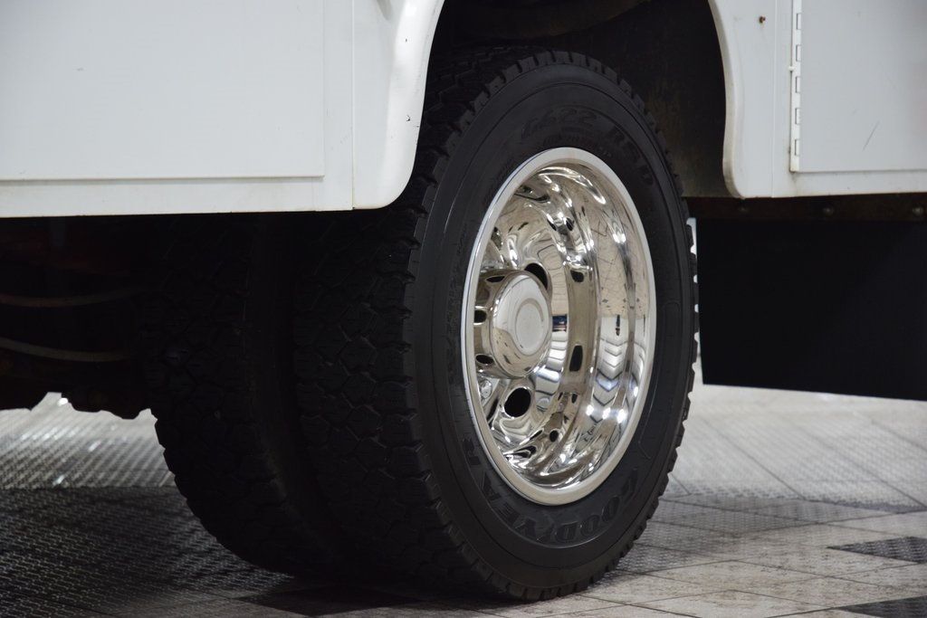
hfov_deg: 19.5
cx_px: 464
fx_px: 2704
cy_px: 309
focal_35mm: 105
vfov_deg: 13.0
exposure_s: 1/60
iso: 1600
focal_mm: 70
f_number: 4.5
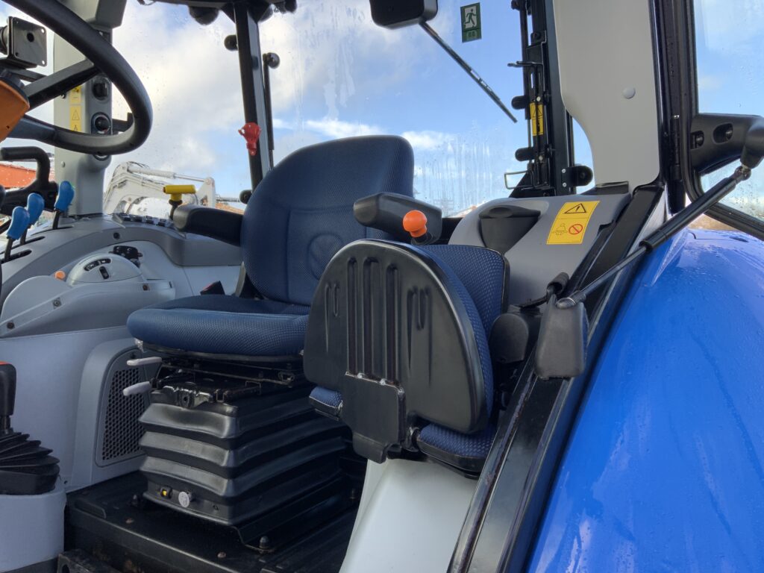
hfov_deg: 61.7
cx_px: 382
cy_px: 286
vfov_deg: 48.2
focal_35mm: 29
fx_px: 640
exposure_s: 1/138
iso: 16
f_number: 1.8
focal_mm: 3
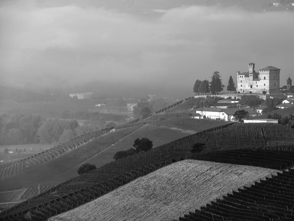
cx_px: 164
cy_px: 111
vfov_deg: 5.7
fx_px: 2208
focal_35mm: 260
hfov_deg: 7.6
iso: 64
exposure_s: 1/30
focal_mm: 240
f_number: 11
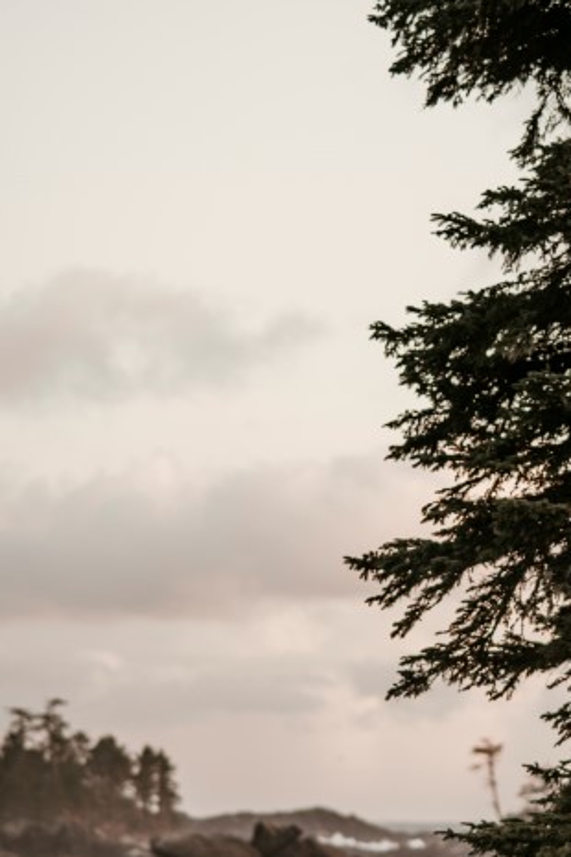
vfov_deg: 10.2
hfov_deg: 6.8
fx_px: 4782
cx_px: 558
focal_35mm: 201
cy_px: 509
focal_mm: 85
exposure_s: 1/320
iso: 64
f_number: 2
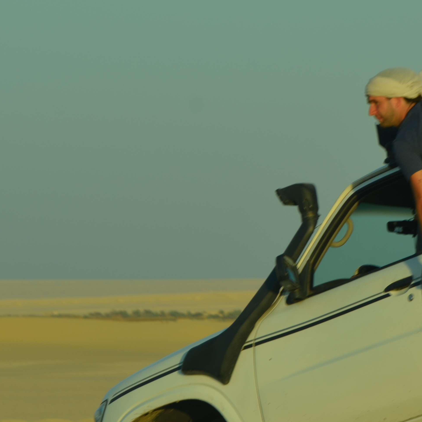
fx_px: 4691
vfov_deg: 5.2
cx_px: 316
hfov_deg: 5.1
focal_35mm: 340
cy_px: 267
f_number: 8
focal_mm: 105
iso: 100
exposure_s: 1/250
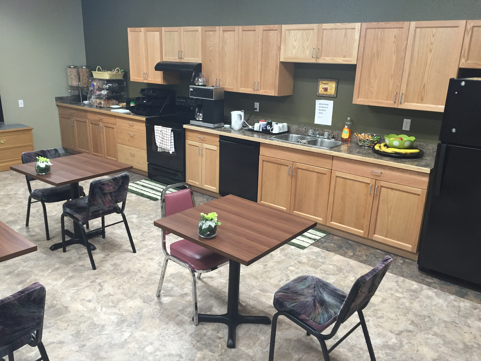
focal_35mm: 29
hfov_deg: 61.7
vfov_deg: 48.2
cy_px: 180
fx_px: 403
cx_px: 240
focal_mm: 4.15
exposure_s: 1/30
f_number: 2.2
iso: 100
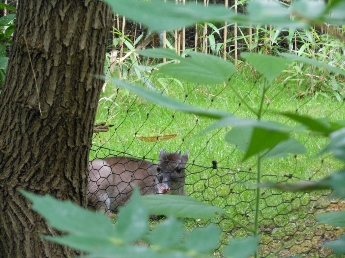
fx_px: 1654
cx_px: 172
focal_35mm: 166
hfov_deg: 11.9
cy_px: 129
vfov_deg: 8.9
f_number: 5.5
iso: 400
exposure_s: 1/8
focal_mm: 29.8
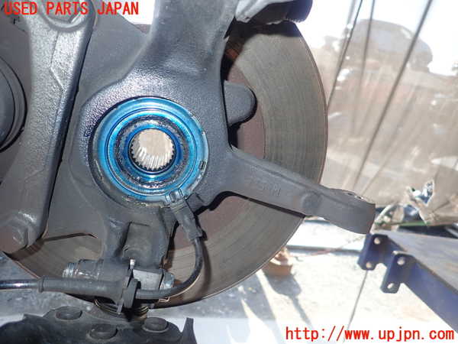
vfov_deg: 54.9
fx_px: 331
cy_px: 172
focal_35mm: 25
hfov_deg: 69.4
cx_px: 229
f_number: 5.6
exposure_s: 1/30
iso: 125
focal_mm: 4.5
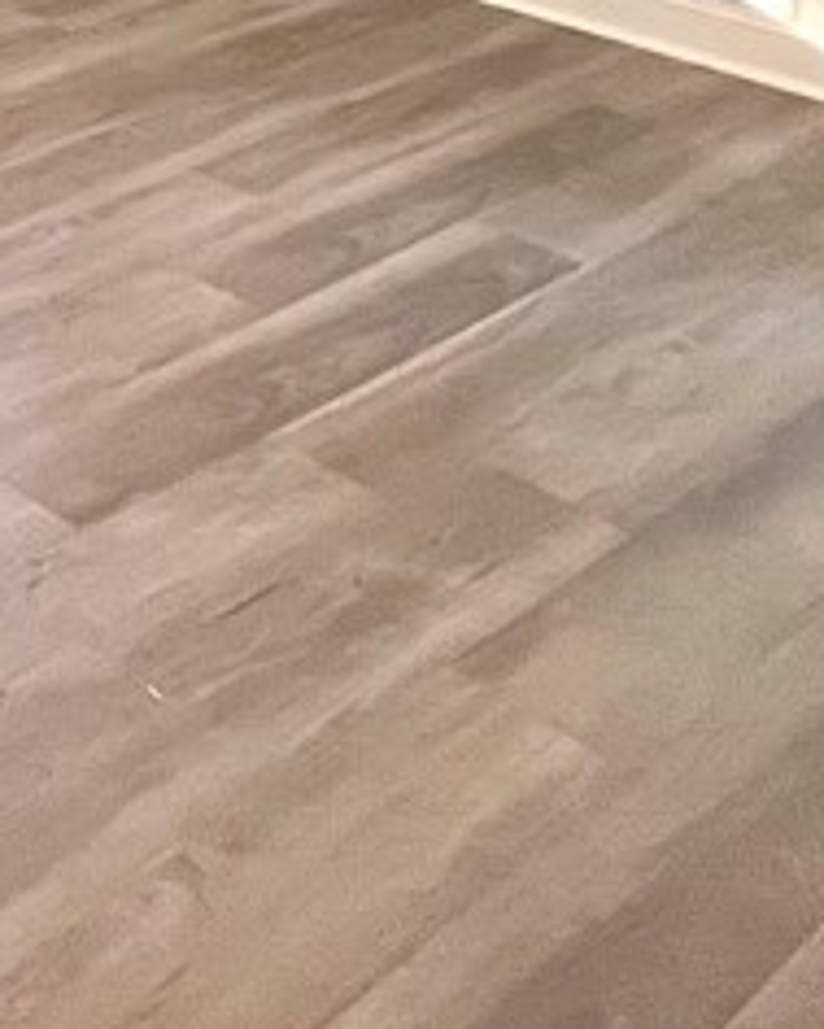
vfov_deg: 27.3
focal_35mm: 55
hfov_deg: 20.6
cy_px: -379
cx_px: -602
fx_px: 1676
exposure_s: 1/60
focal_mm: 1.57
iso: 320
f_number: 1.8
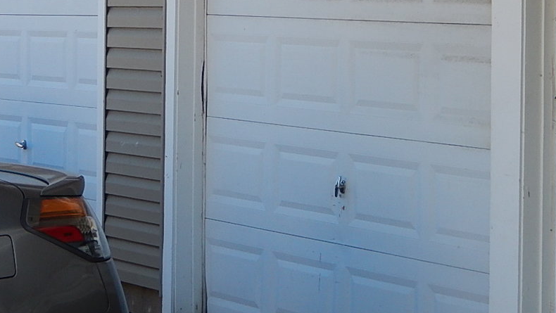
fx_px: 1961
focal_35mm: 133
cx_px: 170
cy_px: -28
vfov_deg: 9.0
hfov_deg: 16.1
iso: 125
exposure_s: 1/200
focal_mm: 12
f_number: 4.8
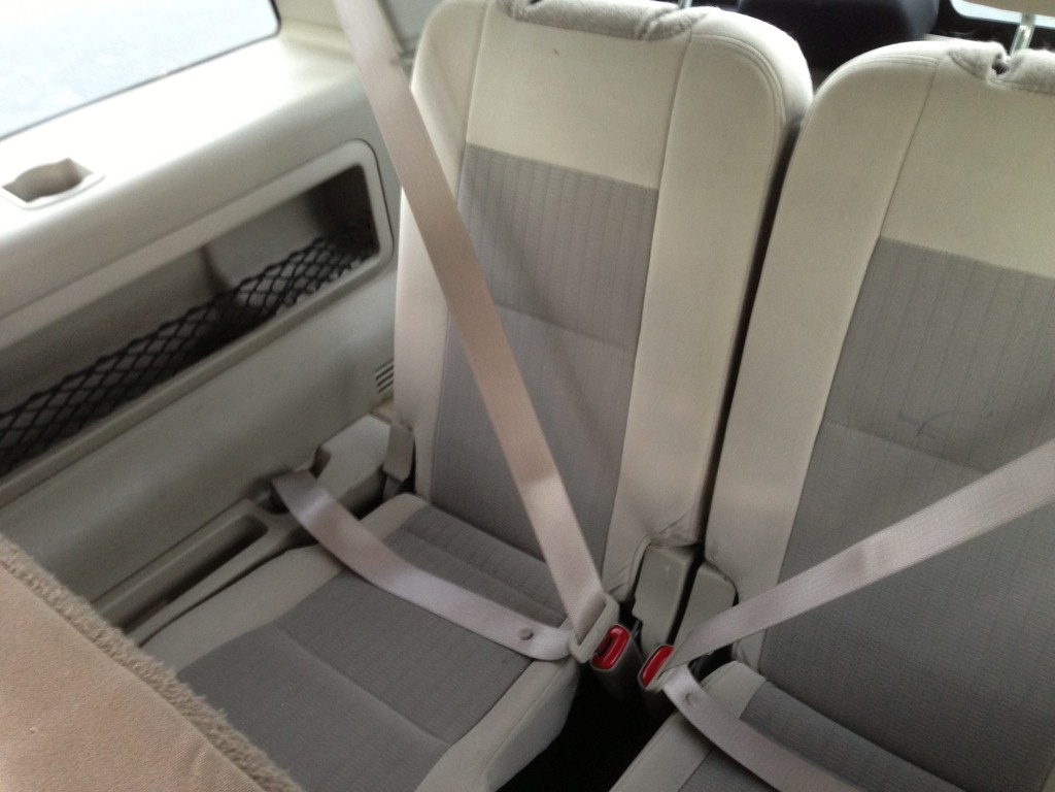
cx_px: 528
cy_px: 396
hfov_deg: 55.4
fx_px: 1006
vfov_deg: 42.9
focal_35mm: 33
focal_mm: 4.13
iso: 125
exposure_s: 1/20
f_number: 2.4
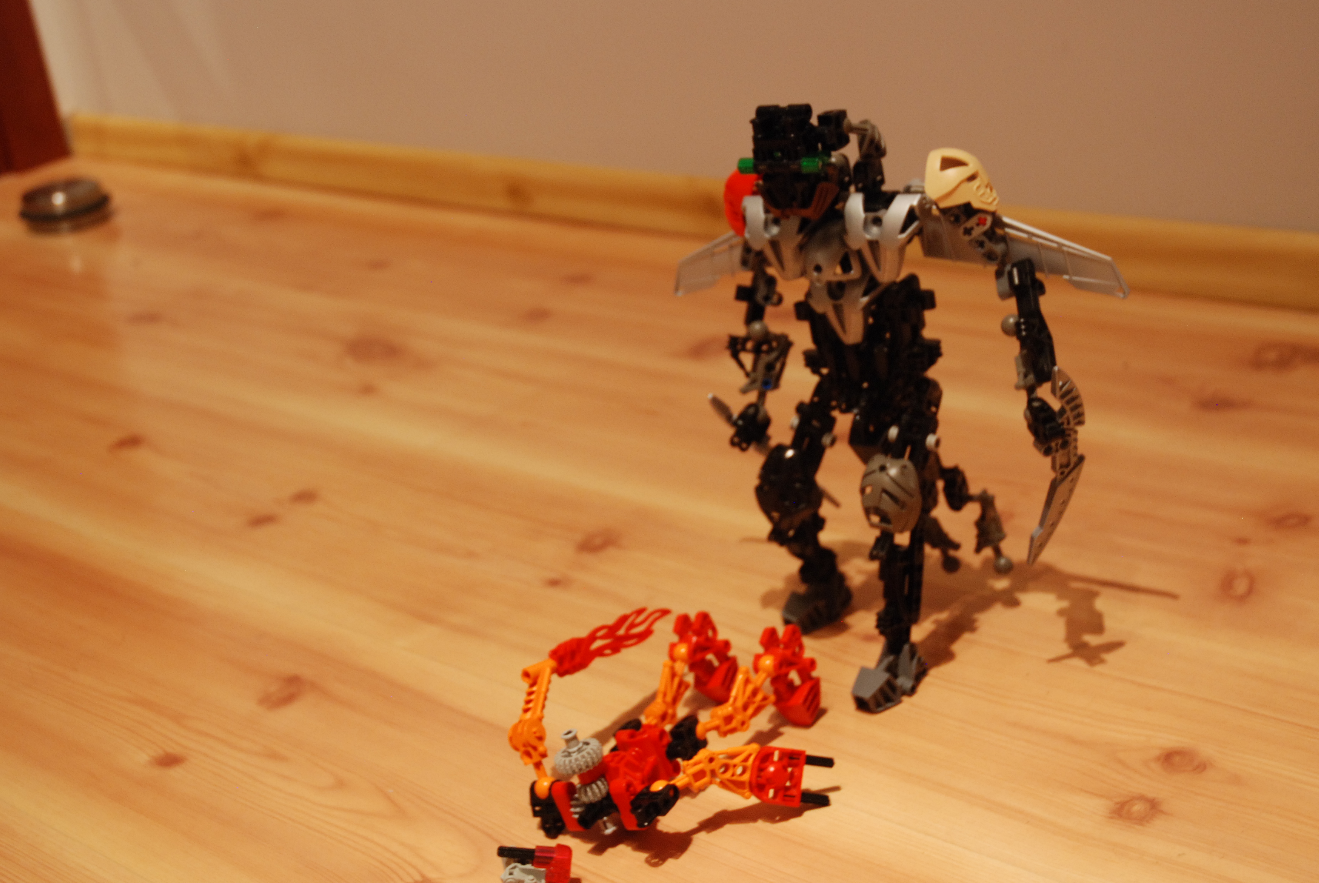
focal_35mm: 51
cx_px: 654
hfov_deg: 39.2
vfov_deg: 26.8
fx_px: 1854
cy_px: 473
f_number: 4
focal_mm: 31
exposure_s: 1/4
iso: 500
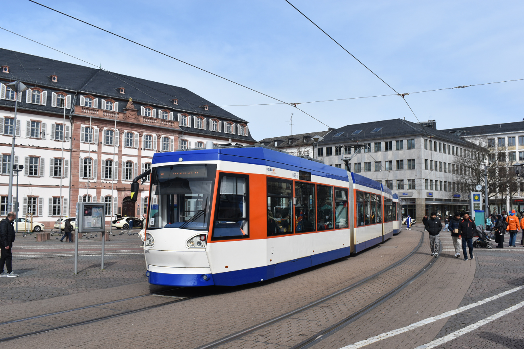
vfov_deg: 40.0
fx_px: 480
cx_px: 262
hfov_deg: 57.2
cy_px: 174
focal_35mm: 33
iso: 200
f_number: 10
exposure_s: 1/400
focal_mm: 22
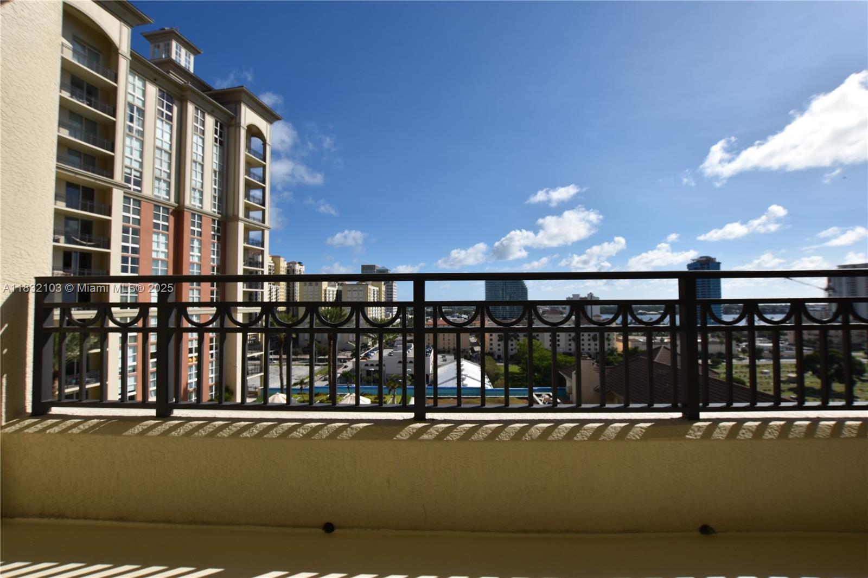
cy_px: 289
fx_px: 362
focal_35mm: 15
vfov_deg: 77.3
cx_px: 434
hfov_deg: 100.4
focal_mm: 10
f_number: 9
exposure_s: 1/800
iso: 200
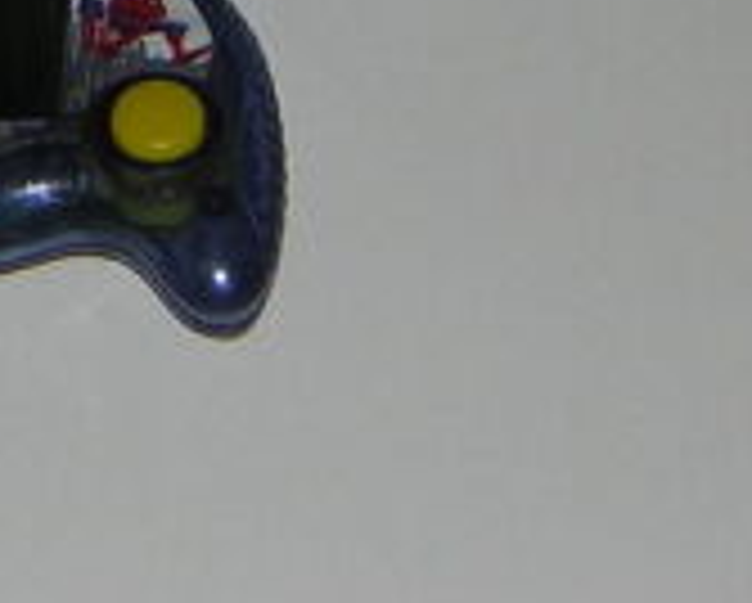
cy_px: -198
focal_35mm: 249
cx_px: -77
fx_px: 5548
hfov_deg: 7.7
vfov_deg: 6.2
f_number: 4.2
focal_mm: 11.6
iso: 50
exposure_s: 1/60.1
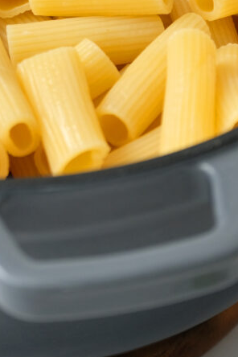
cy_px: -62
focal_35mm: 301
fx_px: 2985
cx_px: -11
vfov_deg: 6.8
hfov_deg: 4.6
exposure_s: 1/125
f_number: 3.2
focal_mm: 77.3
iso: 640
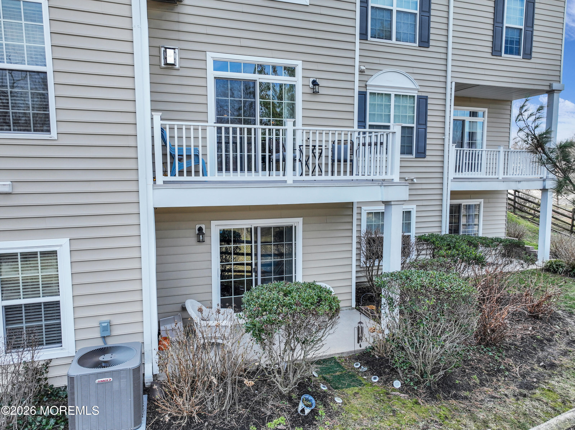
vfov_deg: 56.8
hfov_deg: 71.6
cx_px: 288
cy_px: 215
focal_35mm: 24
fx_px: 398
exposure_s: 1/160
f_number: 2.8
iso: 240
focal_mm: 12.29
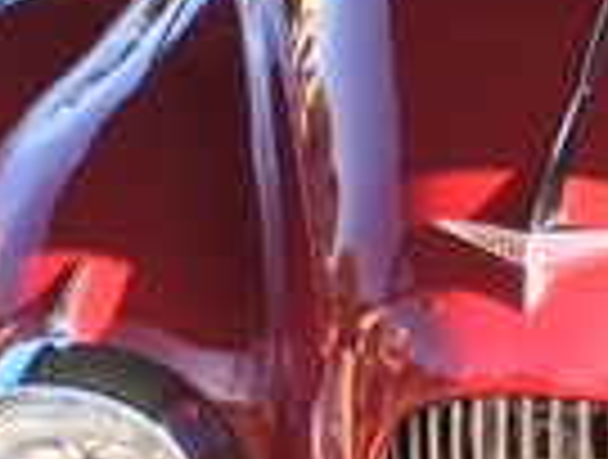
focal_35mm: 137
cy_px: 220
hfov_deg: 13.5
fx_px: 2413
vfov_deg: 10.9
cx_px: 919
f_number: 2.2
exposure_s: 1/121
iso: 25
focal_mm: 4.15
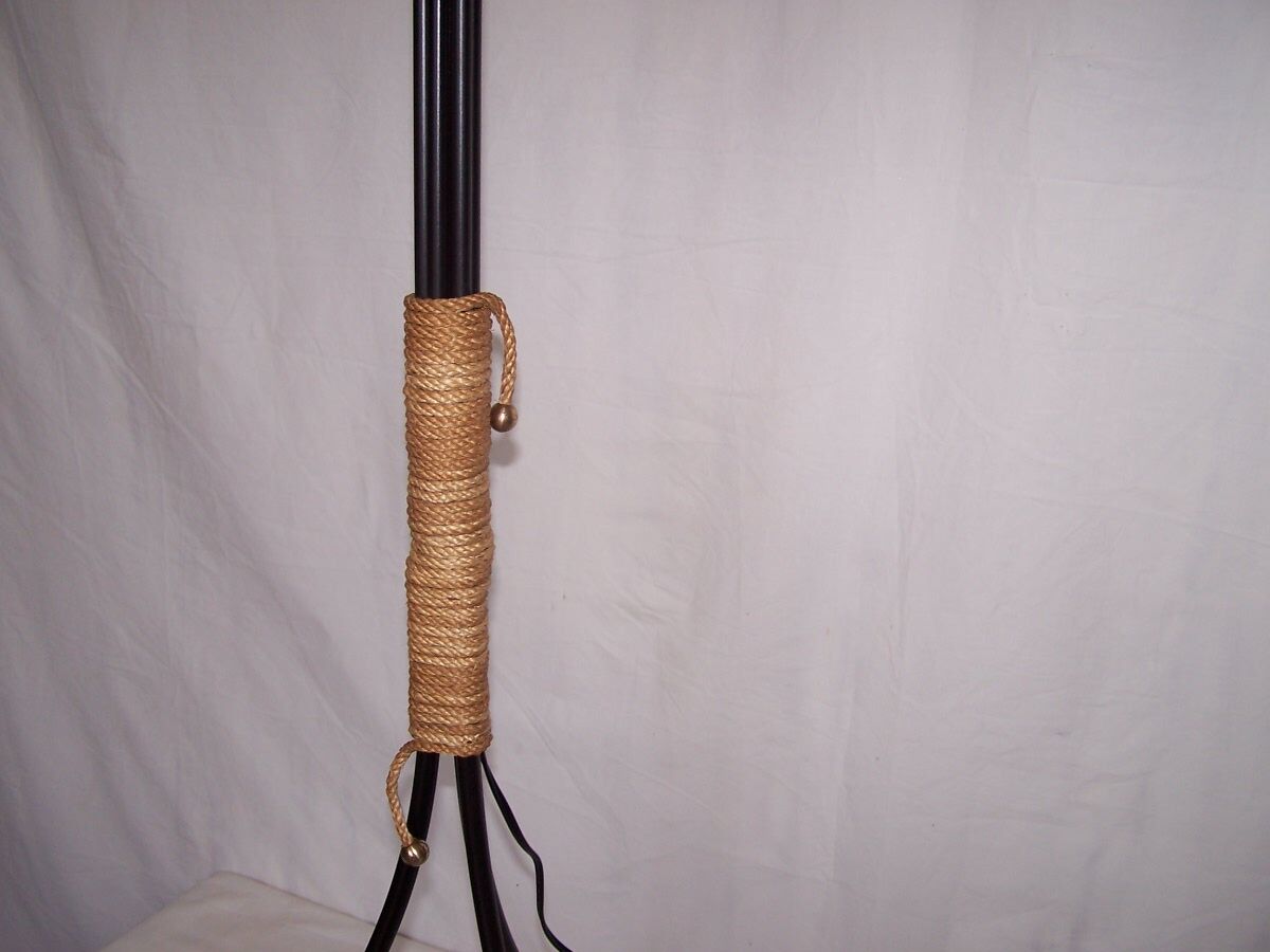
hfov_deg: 49.0
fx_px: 1394
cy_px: 476
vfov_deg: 37.7
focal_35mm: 38
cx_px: 635
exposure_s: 1/60
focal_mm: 6.3
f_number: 2.8
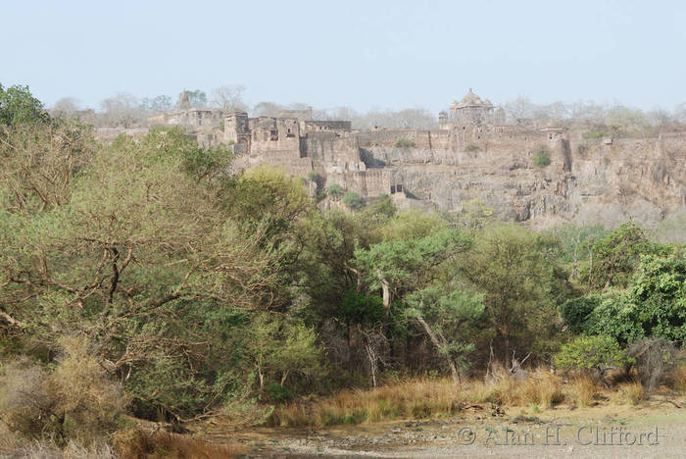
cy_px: 230
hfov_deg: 17.0
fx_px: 2288
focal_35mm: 120
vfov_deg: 11.4
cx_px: 343
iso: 100
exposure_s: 1/125
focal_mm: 80
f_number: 9
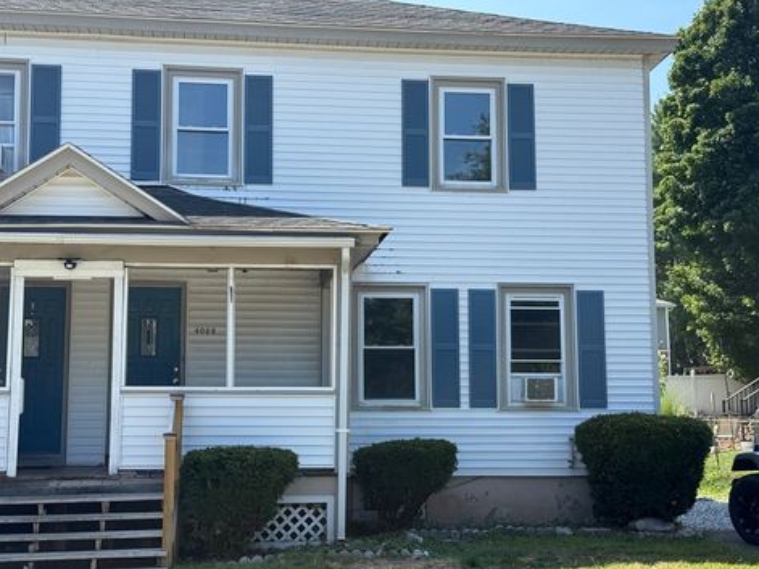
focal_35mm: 51
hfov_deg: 37.5
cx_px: 363
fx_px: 1118
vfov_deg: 28.5
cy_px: 289
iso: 100
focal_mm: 6.76
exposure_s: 1/2273
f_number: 1.78
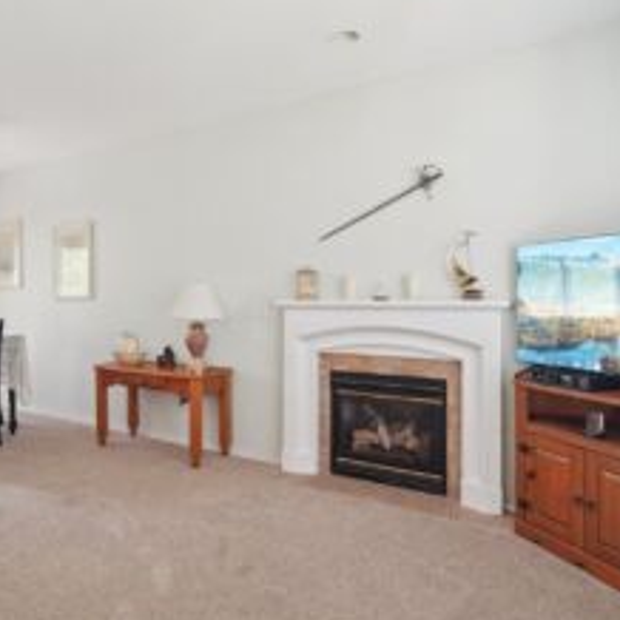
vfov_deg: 62.9
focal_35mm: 25
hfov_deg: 62.3
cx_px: 242
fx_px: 507
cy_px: 309
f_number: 8
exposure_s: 1/30
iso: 1600
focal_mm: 16
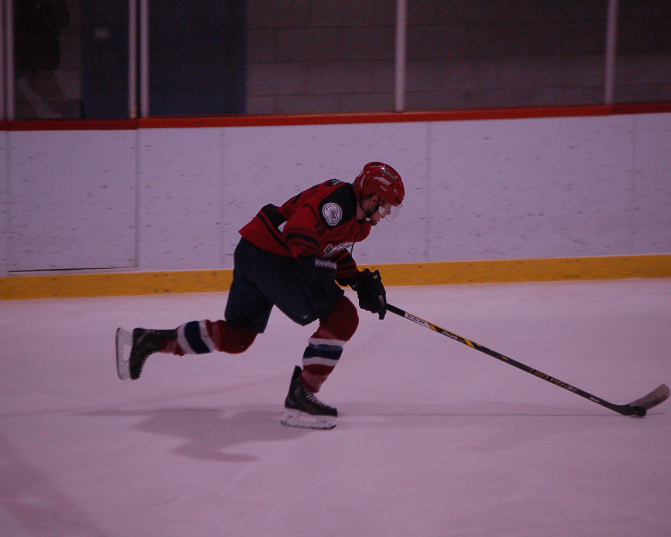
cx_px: 341
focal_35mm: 281
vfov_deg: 5.5
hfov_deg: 6.9
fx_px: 5571
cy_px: 269
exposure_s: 1/320
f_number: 5.6
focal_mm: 165
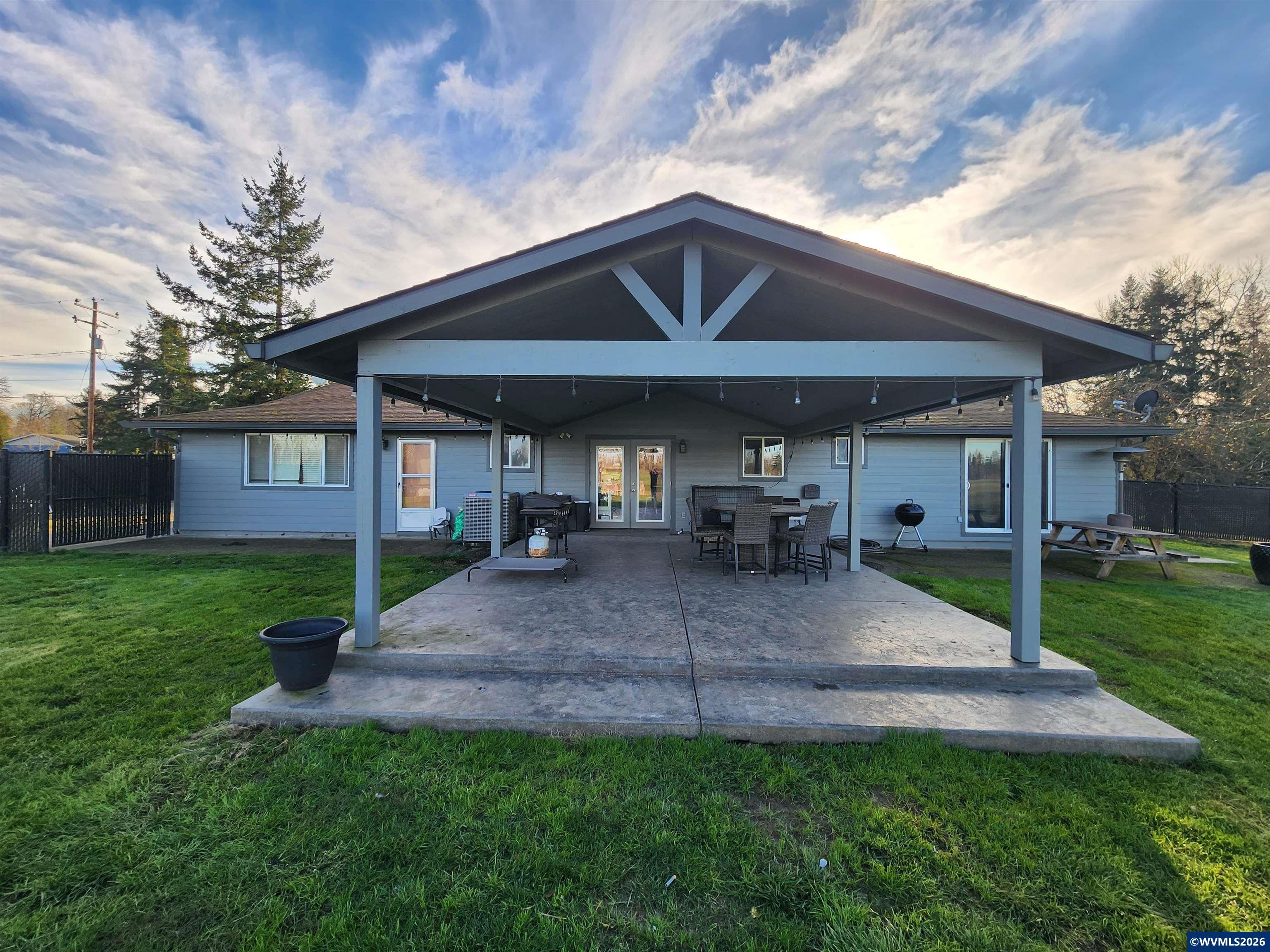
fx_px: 477
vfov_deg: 89.9
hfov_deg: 106.2
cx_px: 635
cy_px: 476
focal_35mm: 13
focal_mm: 2.2
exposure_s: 1/504
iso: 50
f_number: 2.2
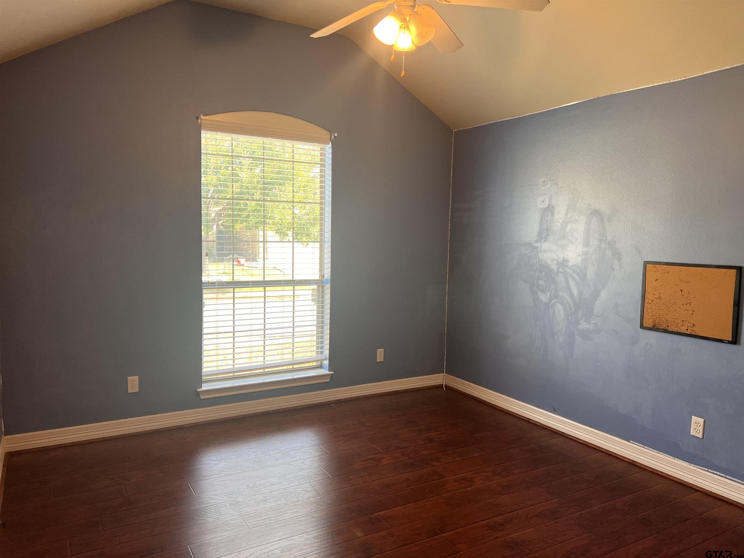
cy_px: 279
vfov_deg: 53.1
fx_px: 559
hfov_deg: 67.3
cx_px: 372
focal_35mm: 26
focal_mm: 5.7
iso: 80
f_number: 1.5
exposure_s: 1/60
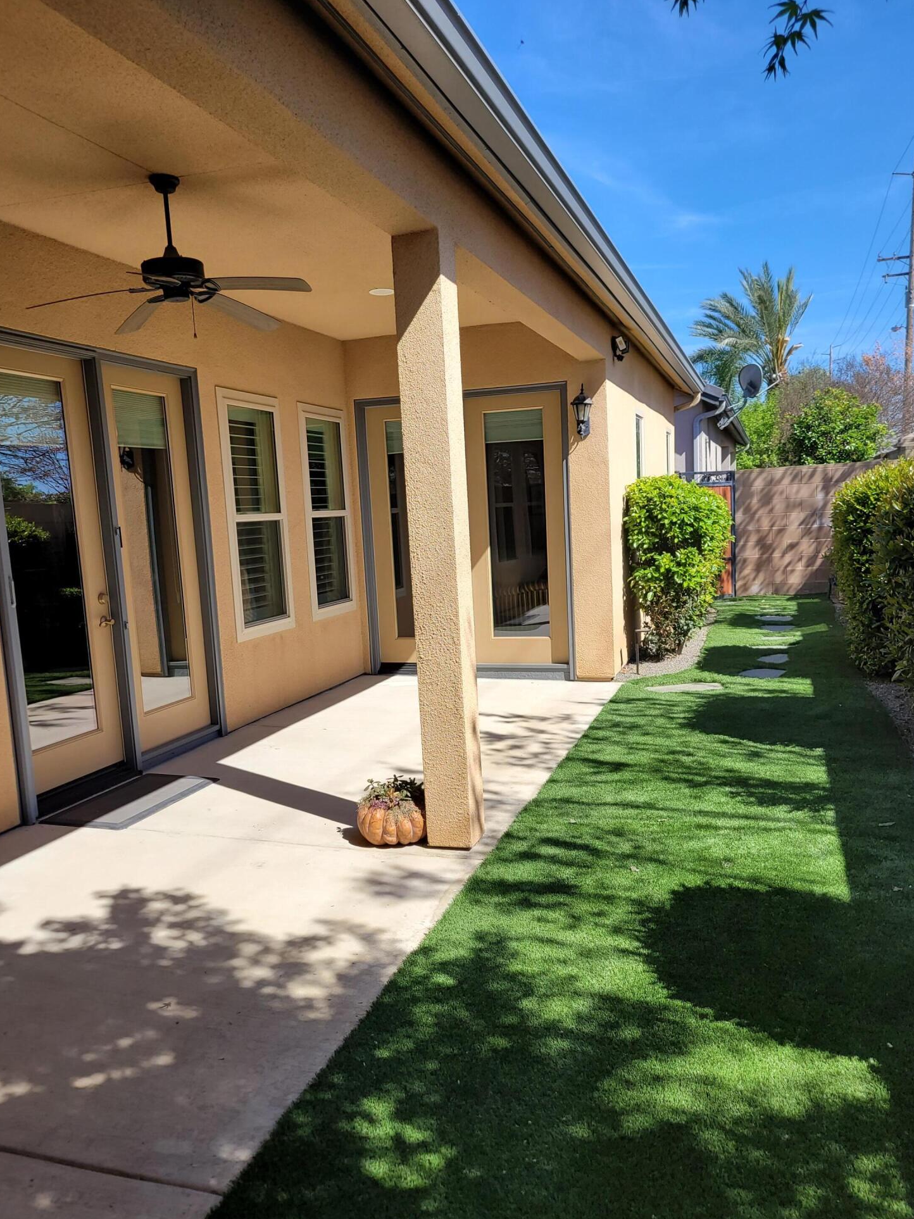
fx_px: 951
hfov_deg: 51.3
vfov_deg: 65.3
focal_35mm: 27
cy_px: 631
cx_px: 459
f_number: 1.8
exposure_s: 1/1756
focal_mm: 5.4
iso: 40
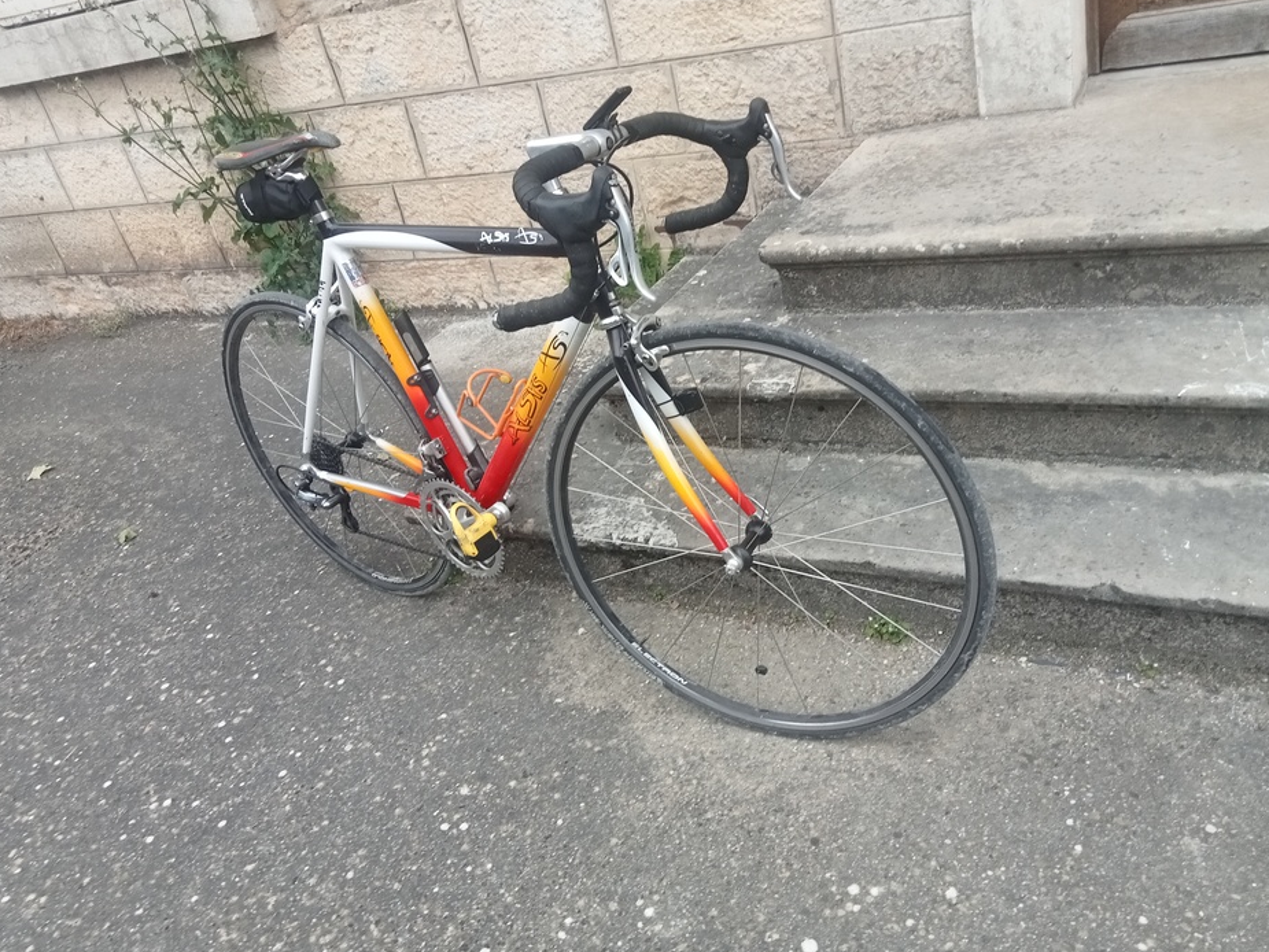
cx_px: 664
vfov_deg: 45.4
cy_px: 446
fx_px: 1137
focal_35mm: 31
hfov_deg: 58.3
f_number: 2.2
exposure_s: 1/179
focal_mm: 3.46
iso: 100
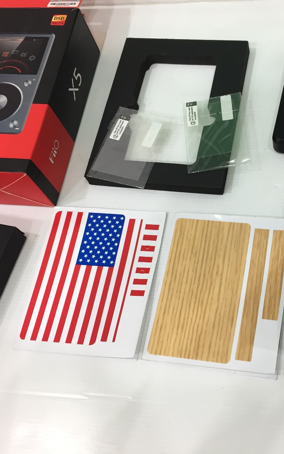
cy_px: 222
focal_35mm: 42
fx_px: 520
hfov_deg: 29.7
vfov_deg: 47.2
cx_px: 236
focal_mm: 4.15
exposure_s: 1/33
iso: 80
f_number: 2.2
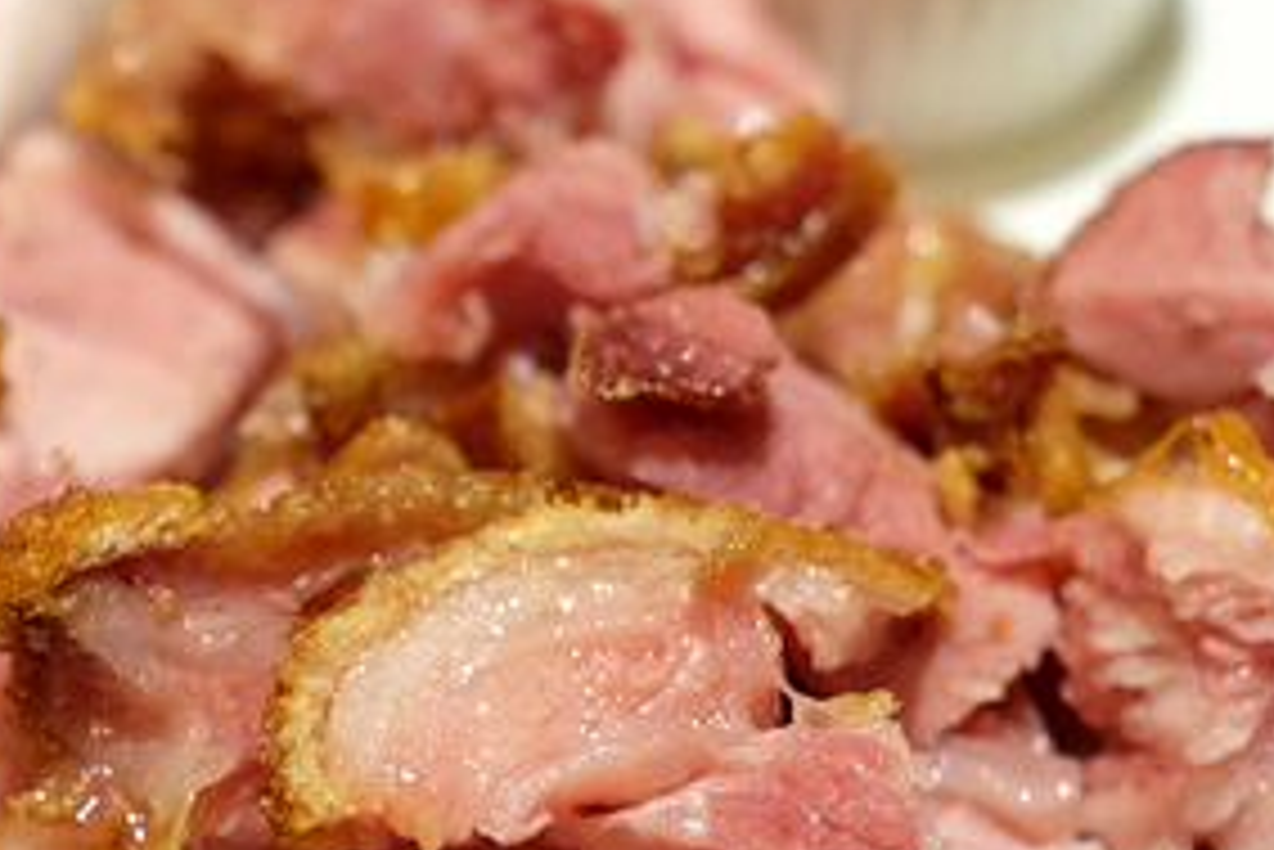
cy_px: 668
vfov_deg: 13.8
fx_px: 3505
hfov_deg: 20.4
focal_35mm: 99
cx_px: 293
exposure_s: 1/110
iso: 1600
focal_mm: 23
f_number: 2.8
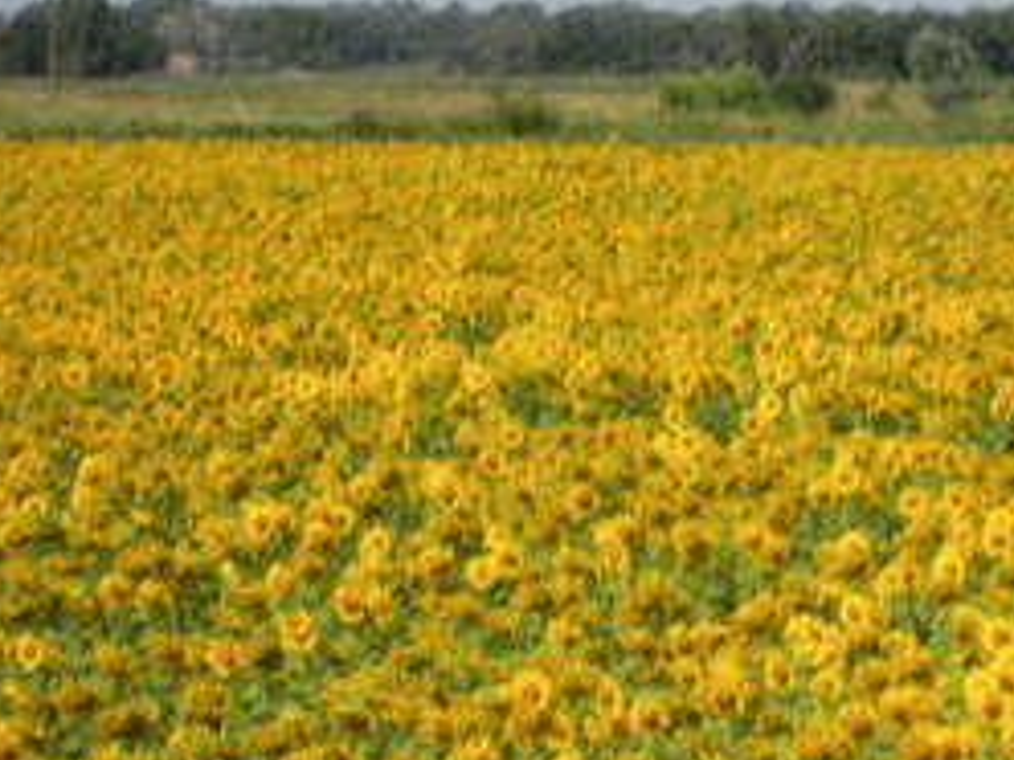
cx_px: 760
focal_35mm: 282
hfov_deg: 7.0
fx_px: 8261
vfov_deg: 5.3
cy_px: 599
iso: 100
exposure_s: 1/125
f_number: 6.6
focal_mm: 25
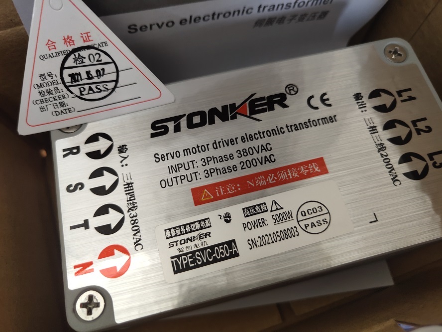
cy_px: 166
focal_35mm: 29
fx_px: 370
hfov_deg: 61.7
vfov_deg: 48.2
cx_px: 221
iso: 166
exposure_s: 1/50
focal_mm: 4.27
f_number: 1.8
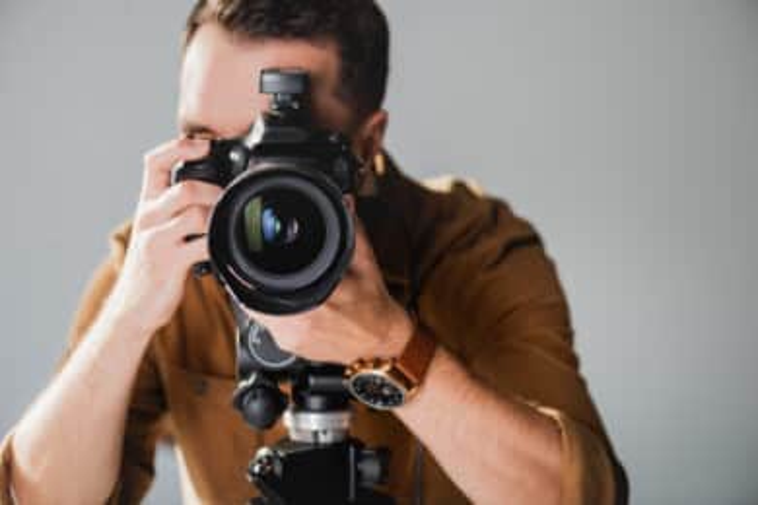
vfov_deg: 13.0
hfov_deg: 19.5
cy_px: 252
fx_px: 2211
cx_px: 379
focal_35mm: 105
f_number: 4
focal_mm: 105
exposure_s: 1/200
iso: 160
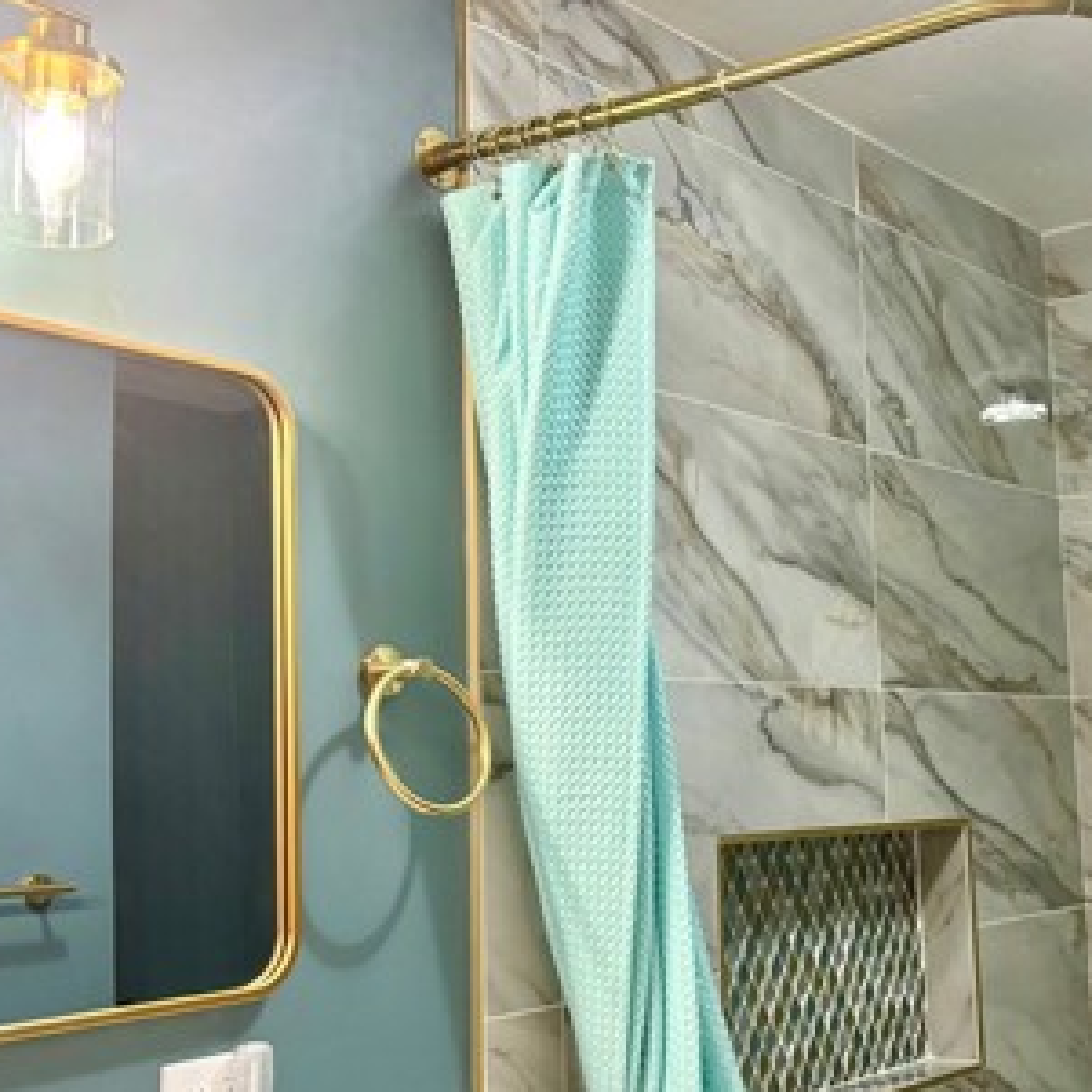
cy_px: 546
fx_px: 1749
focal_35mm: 49
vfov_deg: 34.7
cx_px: 797
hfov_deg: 34.1
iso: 160
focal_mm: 5.96
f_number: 1.6
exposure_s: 1/60
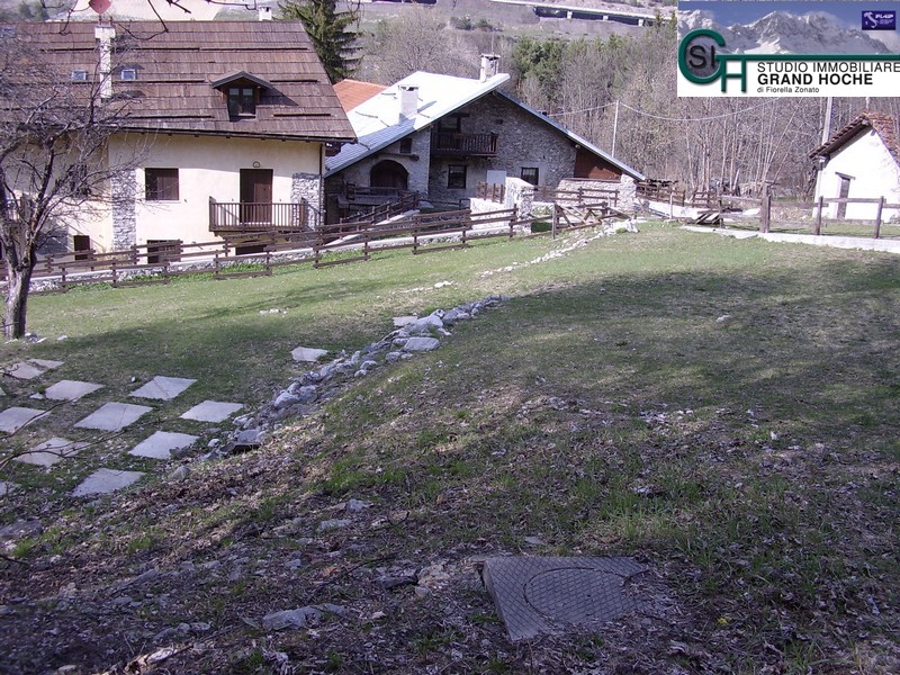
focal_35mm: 30
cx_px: 450
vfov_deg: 46.8
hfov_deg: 60.0
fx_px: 780
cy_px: 338
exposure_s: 1/324
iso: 71
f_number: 4.1
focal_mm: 5.8
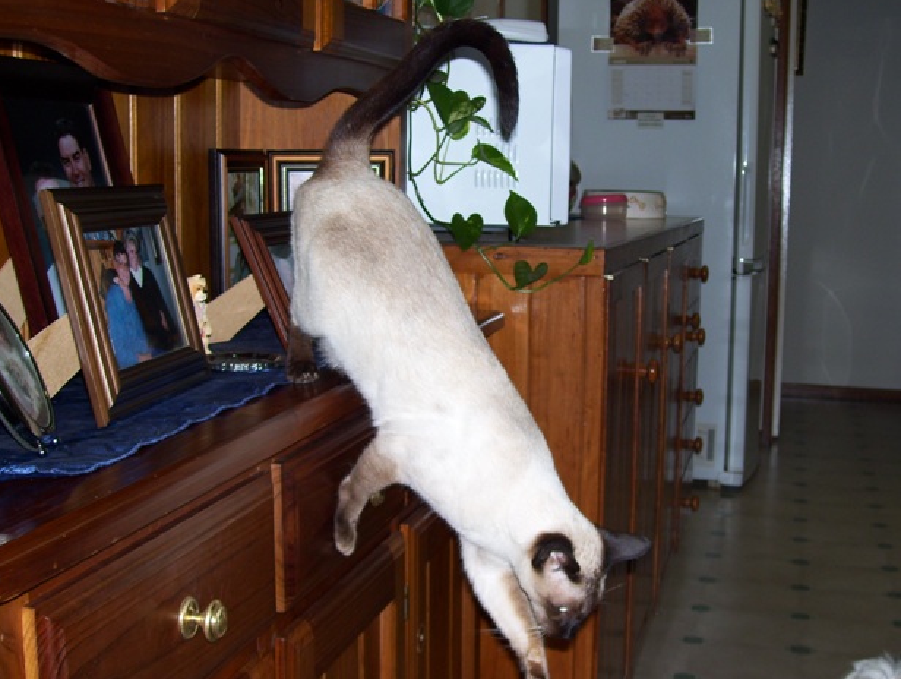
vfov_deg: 28.1
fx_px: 1356
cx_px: 486
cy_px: 351
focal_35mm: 52
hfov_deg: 36.7
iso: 80
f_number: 3
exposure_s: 1/60
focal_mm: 7.6
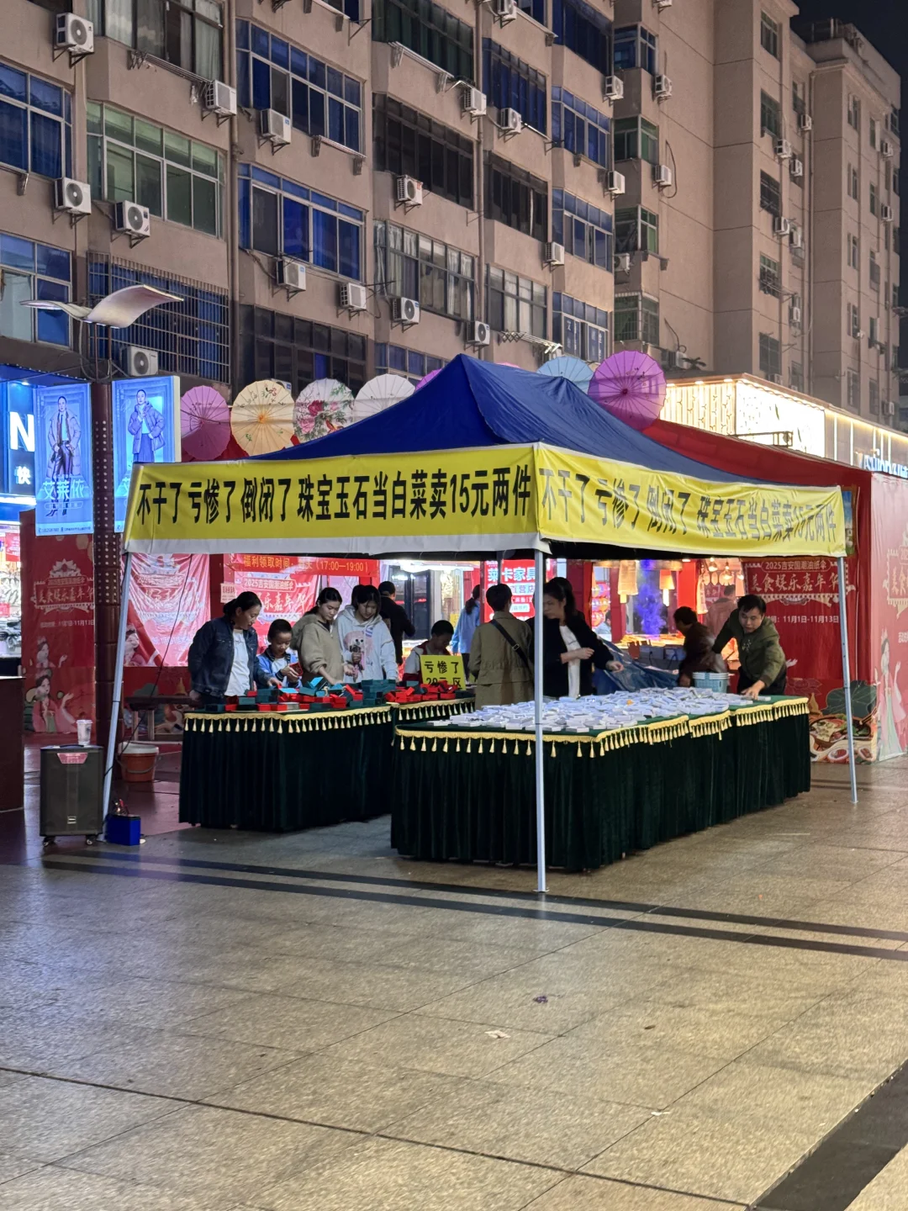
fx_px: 1679
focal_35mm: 48
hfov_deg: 30.3
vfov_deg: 39.7
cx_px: 454
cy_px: 606
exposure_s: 1/50
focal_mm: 6.76
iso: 160
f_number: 1.78
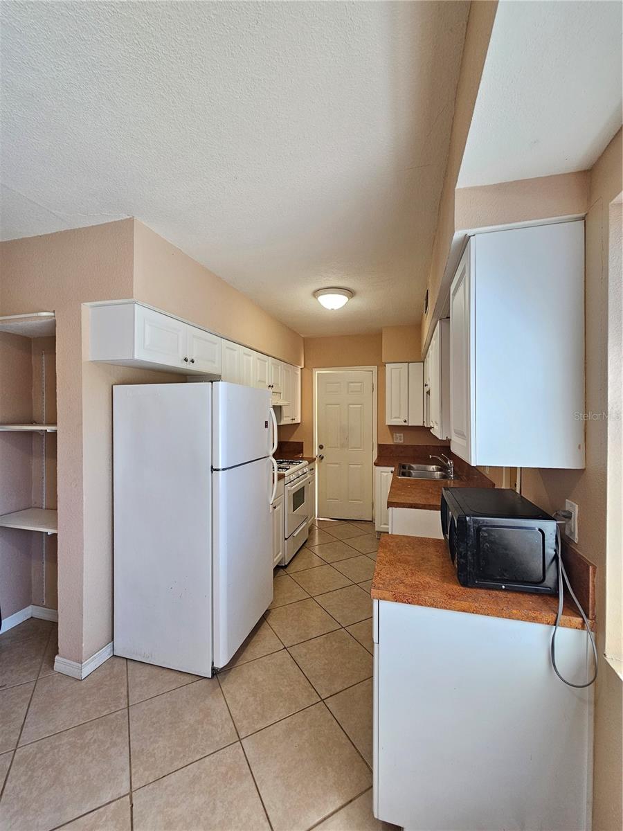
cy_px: 416
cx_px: 312
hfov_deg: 89.9
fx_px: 312
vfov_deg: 106.2
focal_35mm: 13
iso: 200
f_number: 2.2
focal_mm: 2.2
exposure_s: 1/60
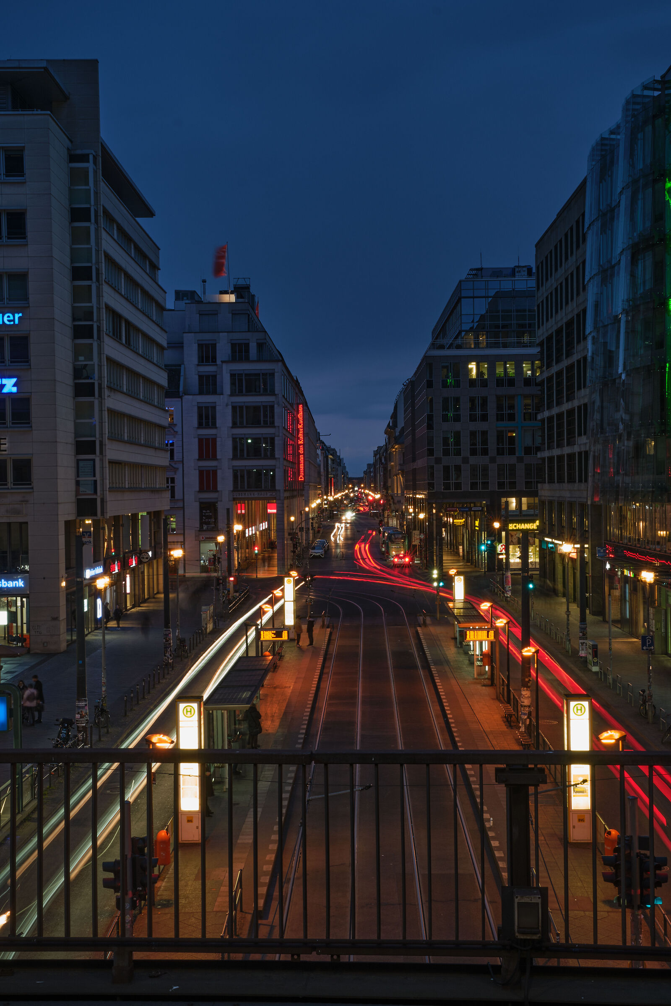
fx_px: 1398
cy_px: 503
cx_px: 336
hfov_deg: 27.0
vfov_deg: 39.6
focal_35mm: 50
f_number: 16
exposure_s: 15
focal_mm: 33
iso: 100
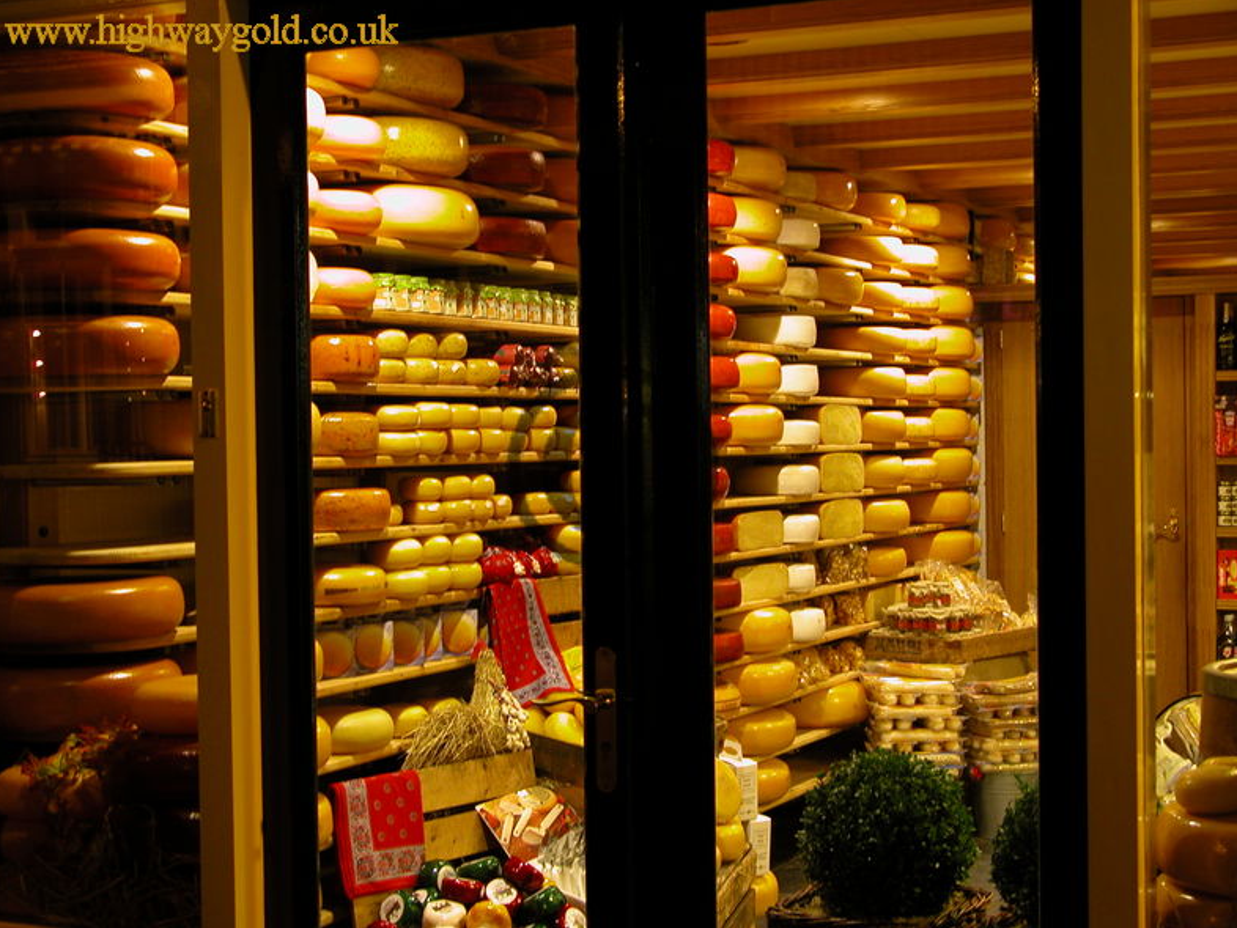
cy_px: 469
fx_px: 2073
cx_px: 612
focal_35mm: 58
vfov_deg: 25.2
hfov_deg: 33.2
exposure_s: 1/4.3
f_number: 3.1
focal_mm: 14.7
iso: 190
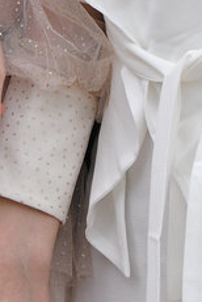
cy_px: -265
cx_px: -125
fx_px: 5706
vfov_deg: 3.0
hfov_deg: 2.0
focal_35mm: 680
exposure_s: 1/250
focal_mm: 116
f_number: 4
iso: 1250
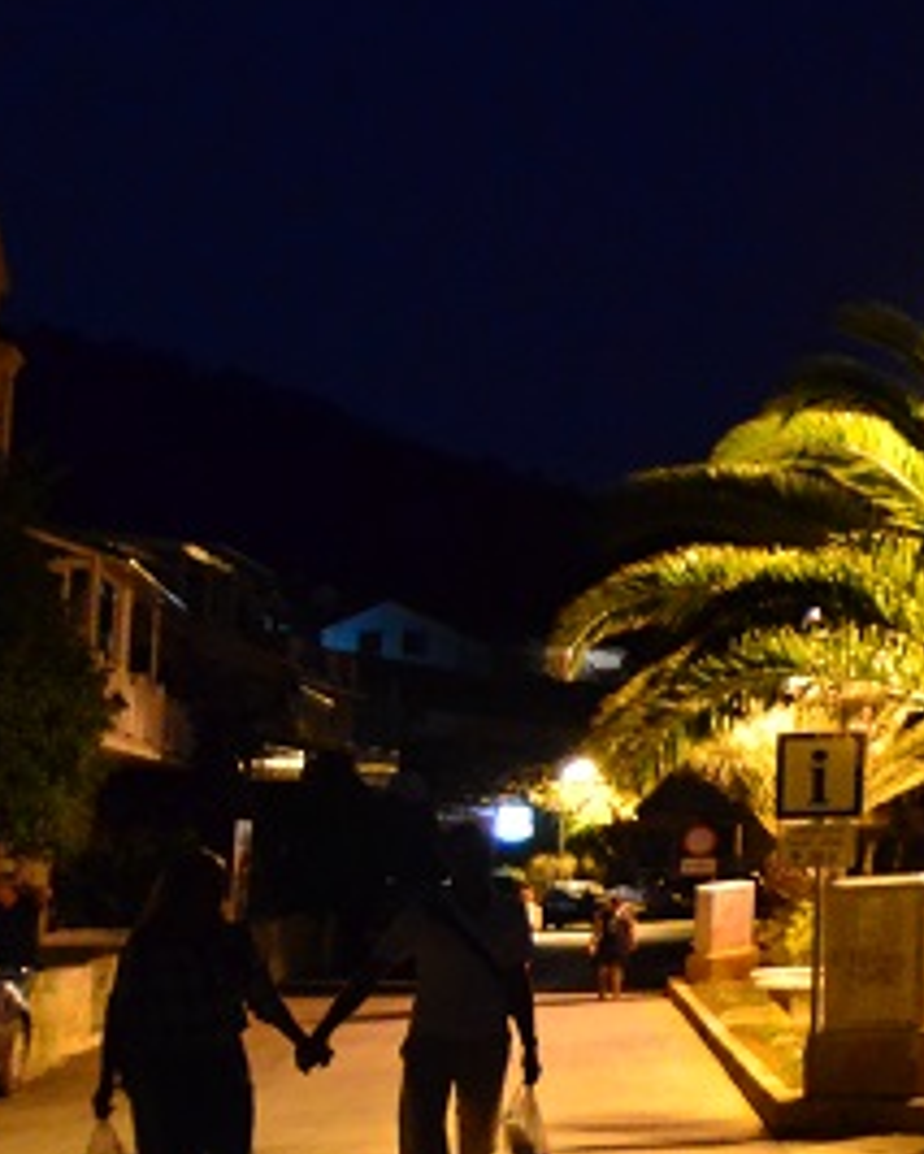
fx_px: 1947
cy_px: 564
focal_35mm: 57
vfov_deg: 33.0
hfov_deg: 18.4
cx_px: 1818
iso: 3600
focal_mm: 12
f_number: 4
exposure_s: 1/30
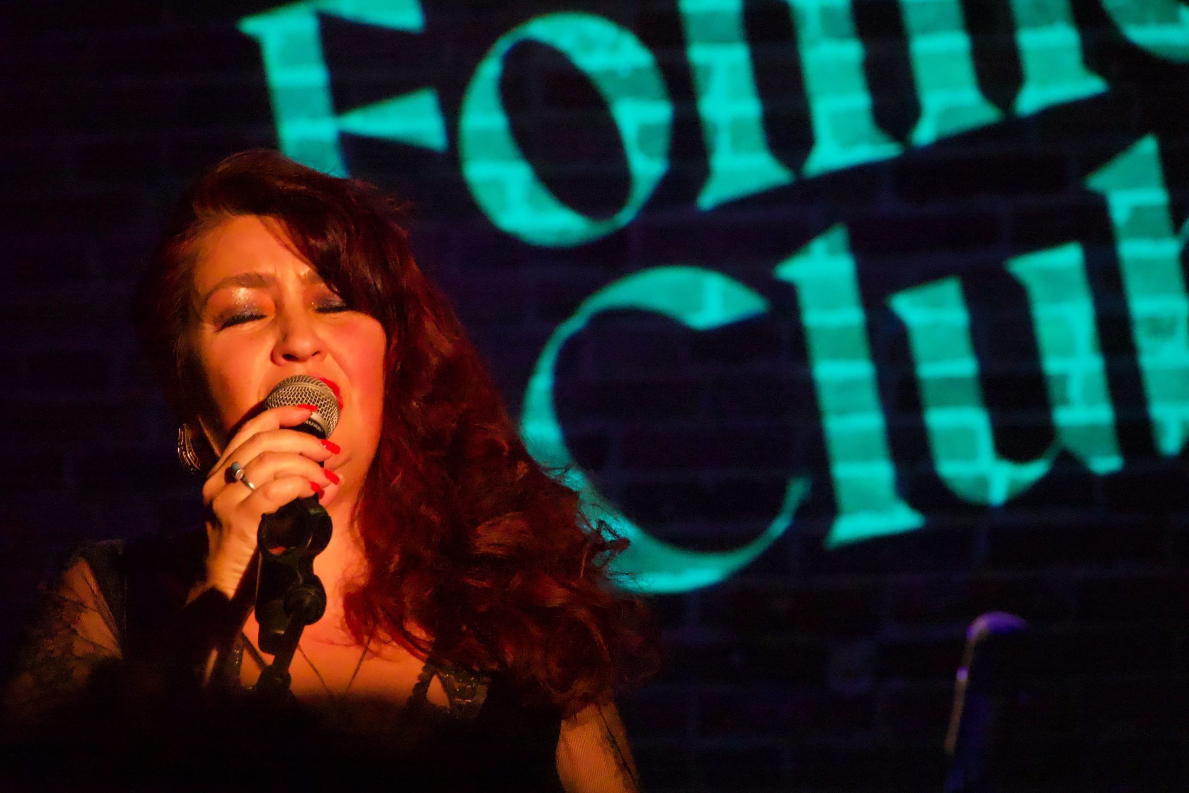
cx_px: 594
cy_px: 396
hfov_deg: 6.6
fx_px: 10238
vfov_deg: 4.4
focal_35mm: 310
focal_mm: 113.69
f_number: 4.5
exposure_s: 1/125
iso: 6400
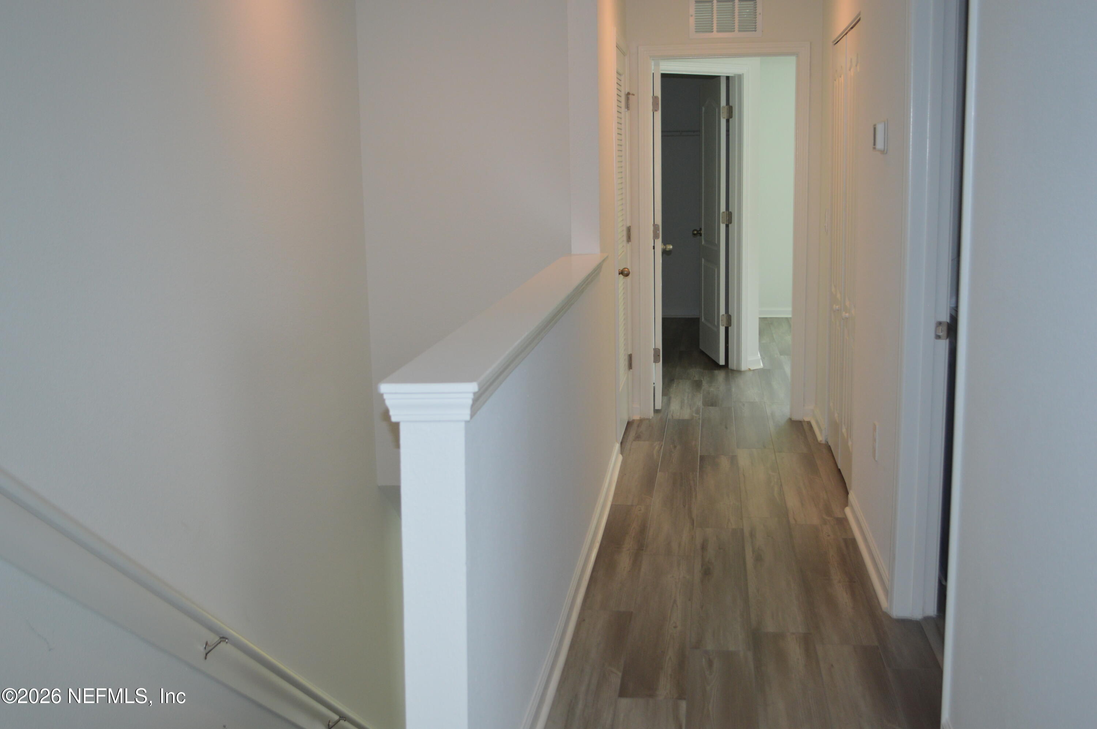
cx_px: 548
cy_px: 364
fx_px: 1096
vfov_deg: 36.8
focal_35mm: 36
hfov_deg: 53.2
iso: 500
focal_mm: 24
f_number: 4
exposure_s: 1/60
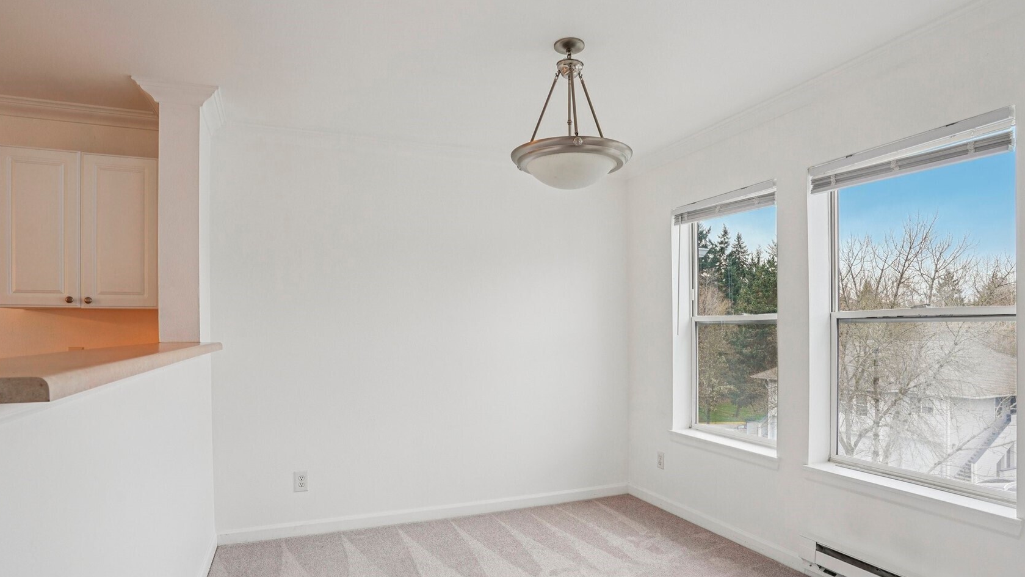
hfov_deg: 92.7
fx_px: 489
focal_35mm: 18
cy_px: 335
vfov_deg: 60.7
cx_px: 509
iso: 400
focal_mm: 17
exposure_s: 1/60
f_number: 8
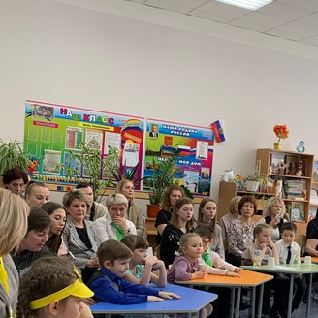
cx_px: 297
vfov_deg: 29.7
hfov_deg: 29.1
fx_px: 582
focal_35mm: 56
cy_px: 262
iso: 50
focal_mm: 4.25
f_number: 1.8
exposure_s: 1/121
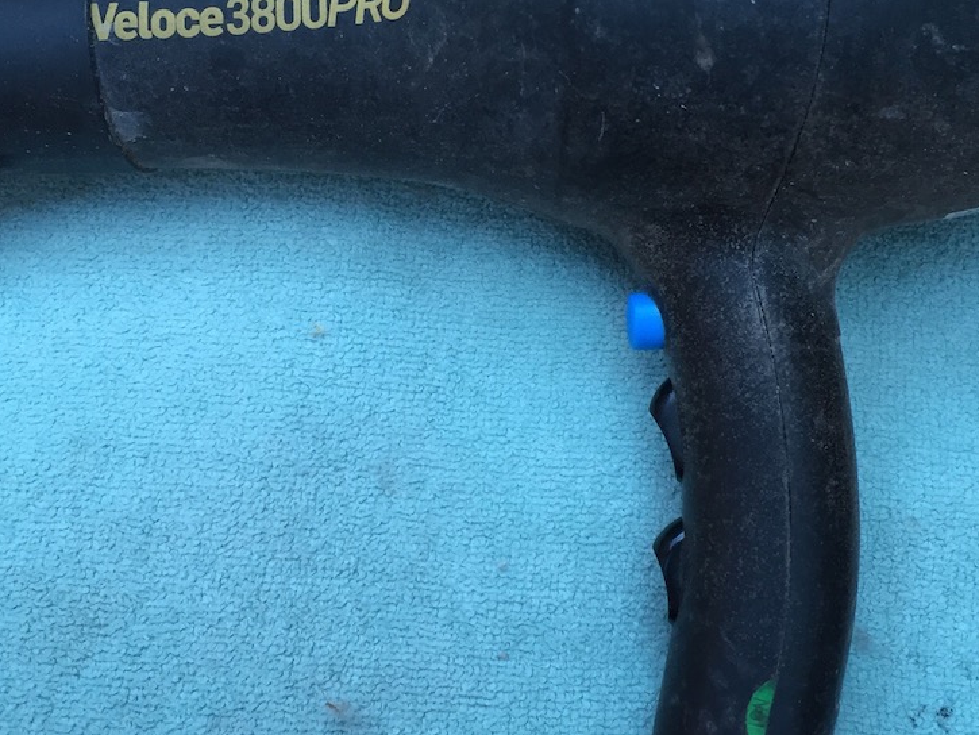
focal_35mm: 48
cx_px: 521
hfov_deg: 39.6
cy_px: 278
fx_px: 1358
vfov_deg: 30.2
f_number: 2.2
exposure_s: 1/33
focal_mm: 4.15
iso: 40
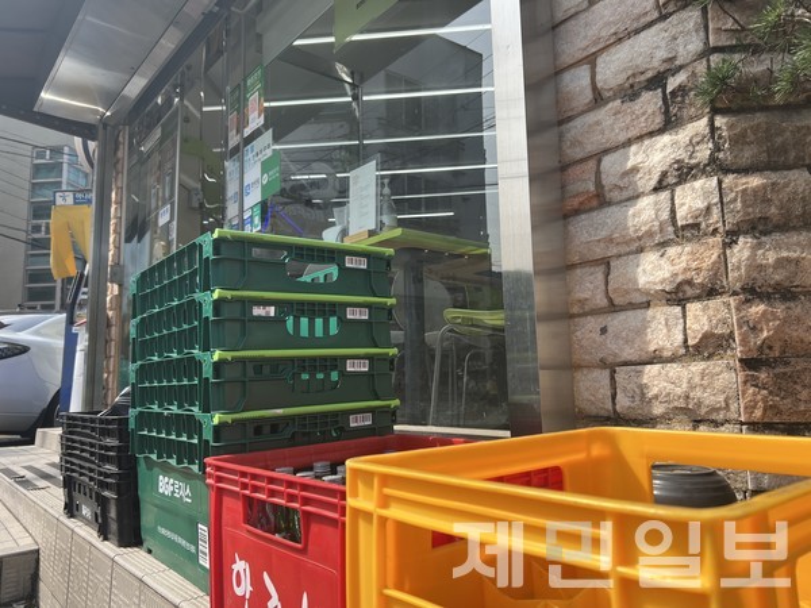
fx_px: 609
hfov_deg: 67.3
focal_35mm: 26
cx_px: 406
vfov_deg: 53.1
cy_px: 304
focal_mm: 5.7
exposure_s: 1/1934
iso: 50
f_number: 1.5
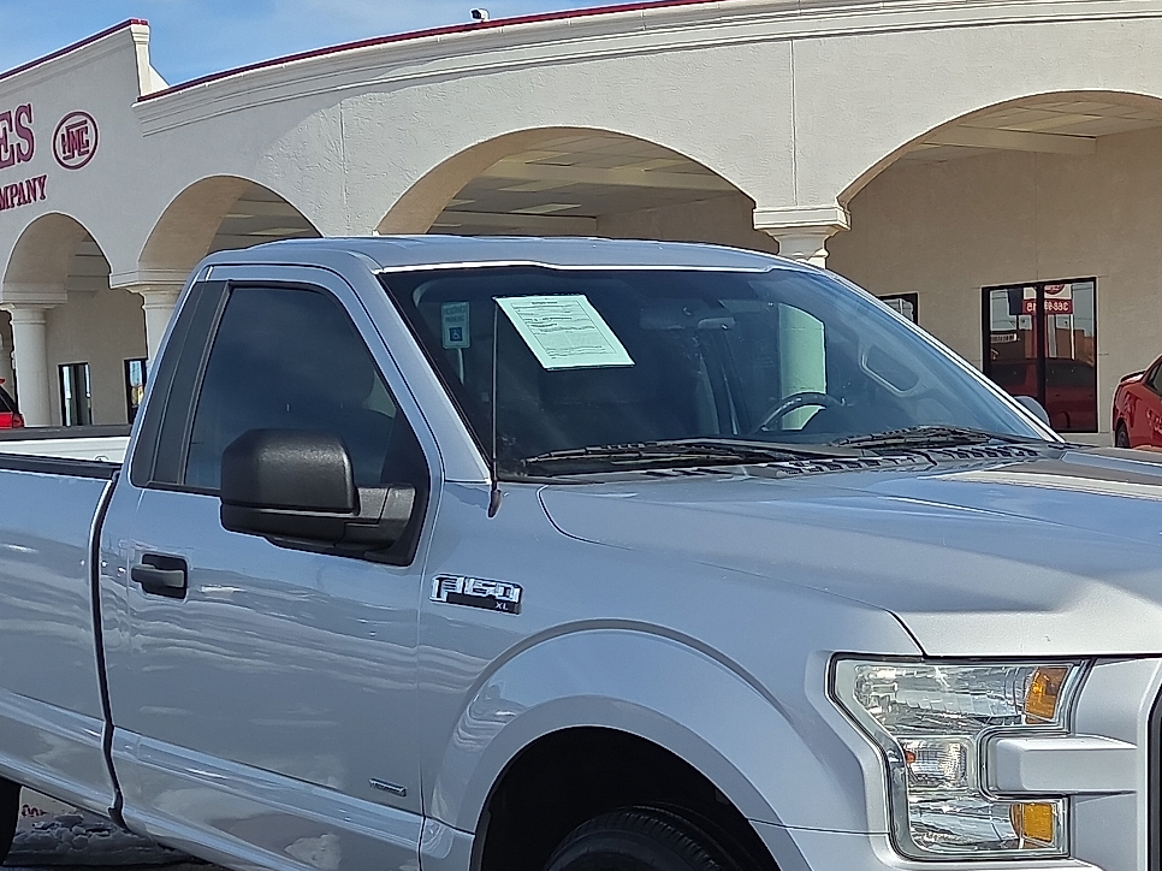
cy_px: 593
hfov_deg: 33.2
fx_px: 1946
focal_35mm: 58
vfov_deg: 25.1
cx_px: 682
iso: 25
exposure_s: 1/3333
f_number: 1.8
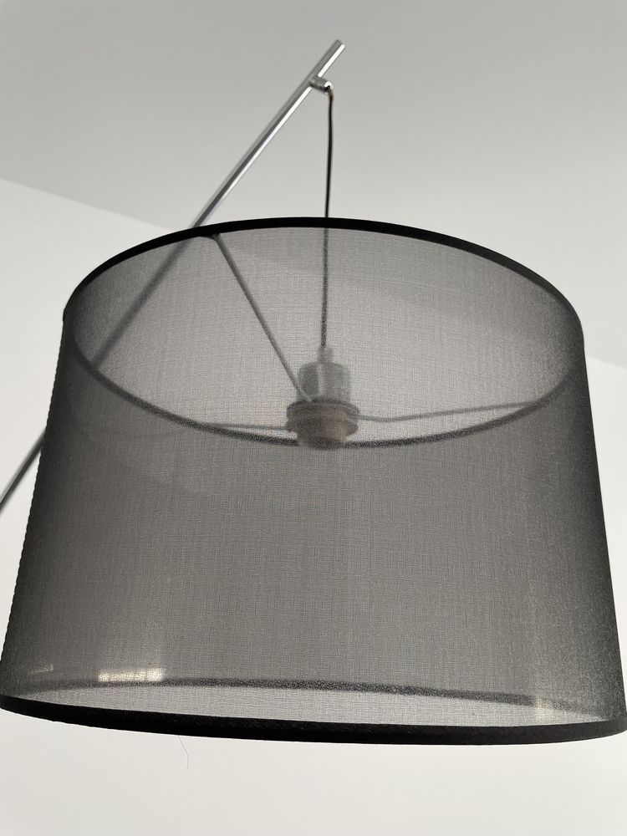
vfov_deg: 67.3
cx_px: 314
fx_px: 628
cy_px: 418
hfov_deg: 53.1
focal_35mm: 26
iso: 100
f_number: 1.6
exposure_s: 1/121
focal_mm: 4.2
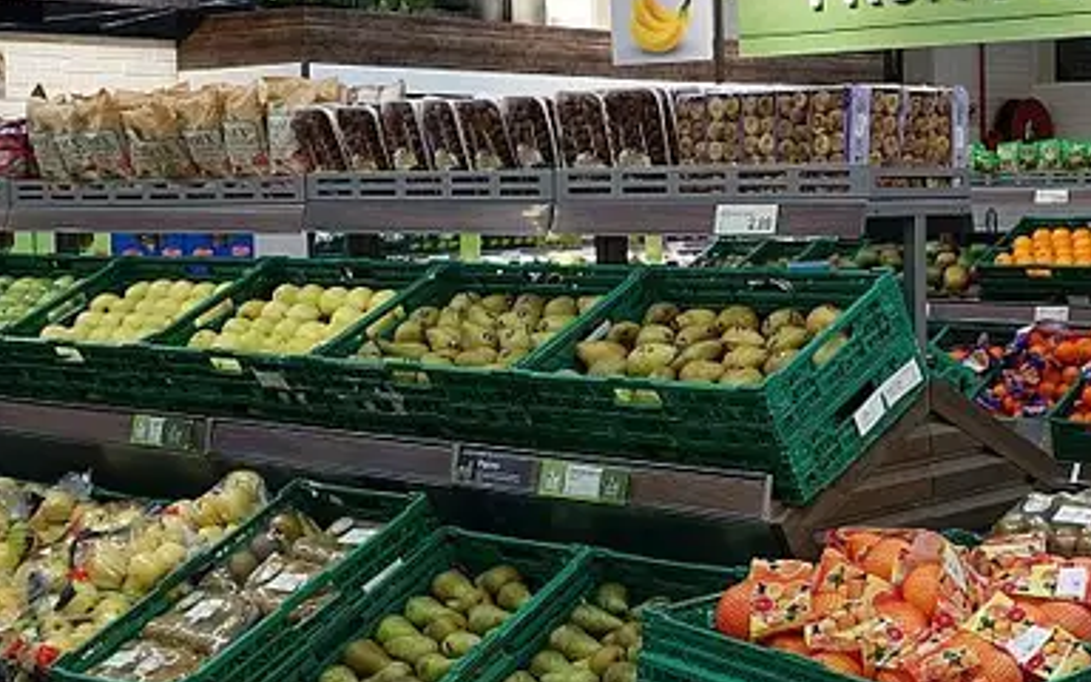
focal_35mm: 65
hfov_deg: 30.3
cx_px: 966
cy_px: 335
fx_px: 1933
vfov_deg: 20.0
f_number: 2.8
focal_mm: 8.8
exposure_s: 1/50
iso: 125
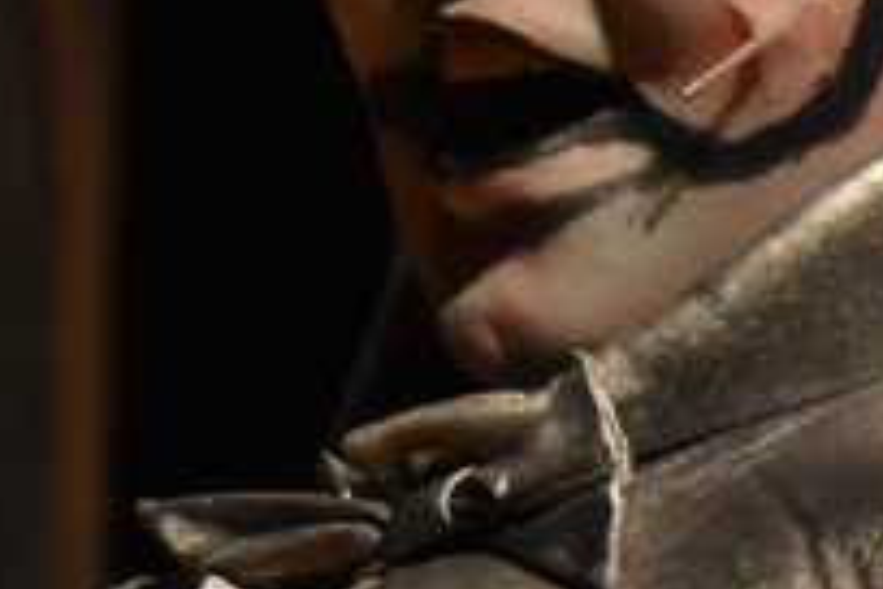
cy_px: 279
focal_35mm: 754
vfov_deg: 1.8
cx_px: 108
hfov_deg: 2.7
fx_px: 18492
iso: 5000
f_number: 5.6
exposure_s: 1/400
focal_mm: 100
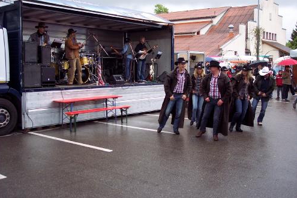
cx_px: 148
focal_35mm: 41
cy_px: 90
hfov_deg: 47.4
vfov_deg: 32.6
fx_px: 338
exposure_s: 1/180
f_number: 3.4
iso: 100
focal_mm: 8
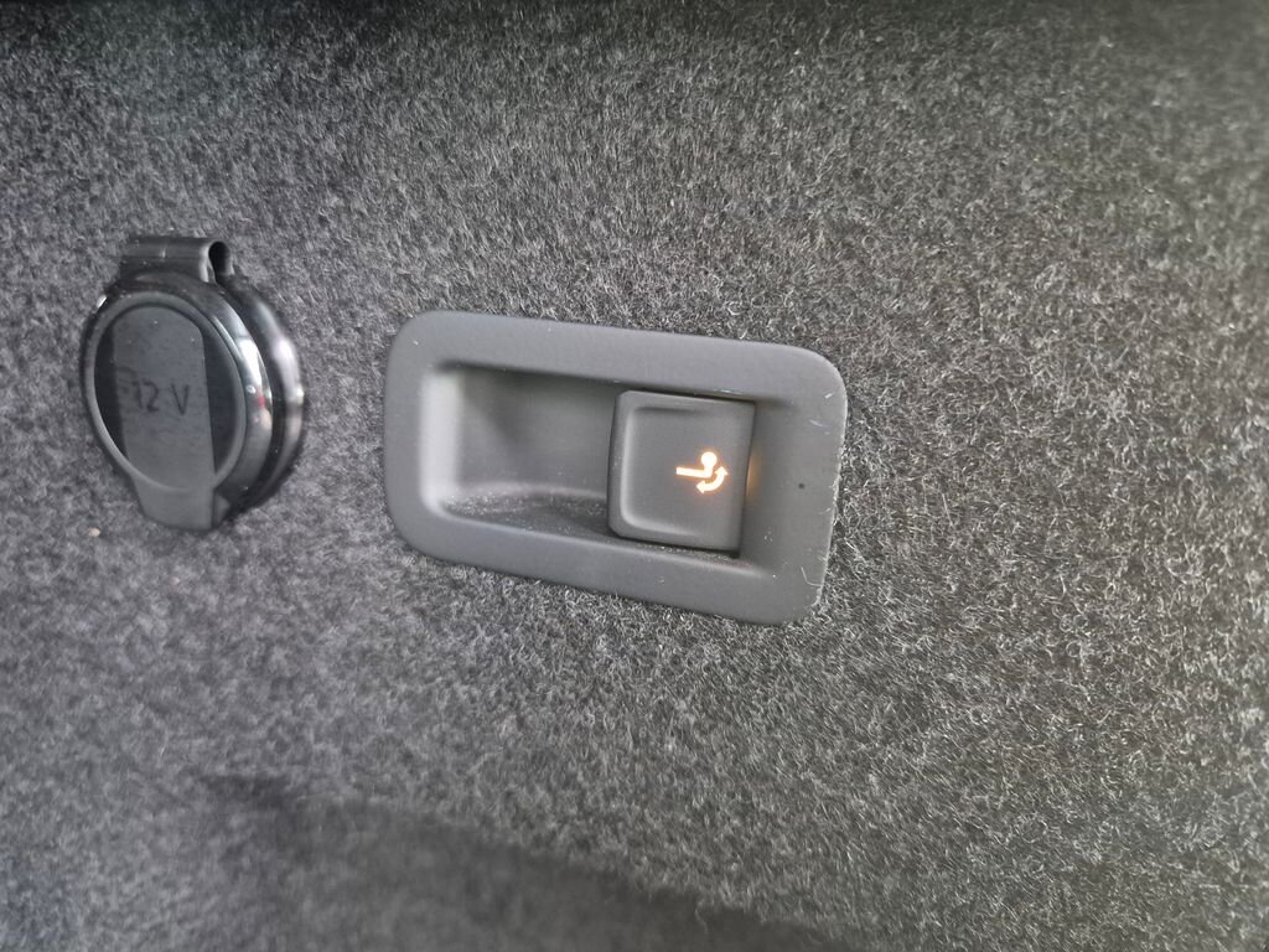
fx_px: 843
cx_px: 634
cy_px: 476
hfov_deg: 73.9
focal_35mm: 23
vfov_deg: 58.9
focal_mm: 5.4
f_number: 1.8
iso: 1250
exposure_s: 1/50
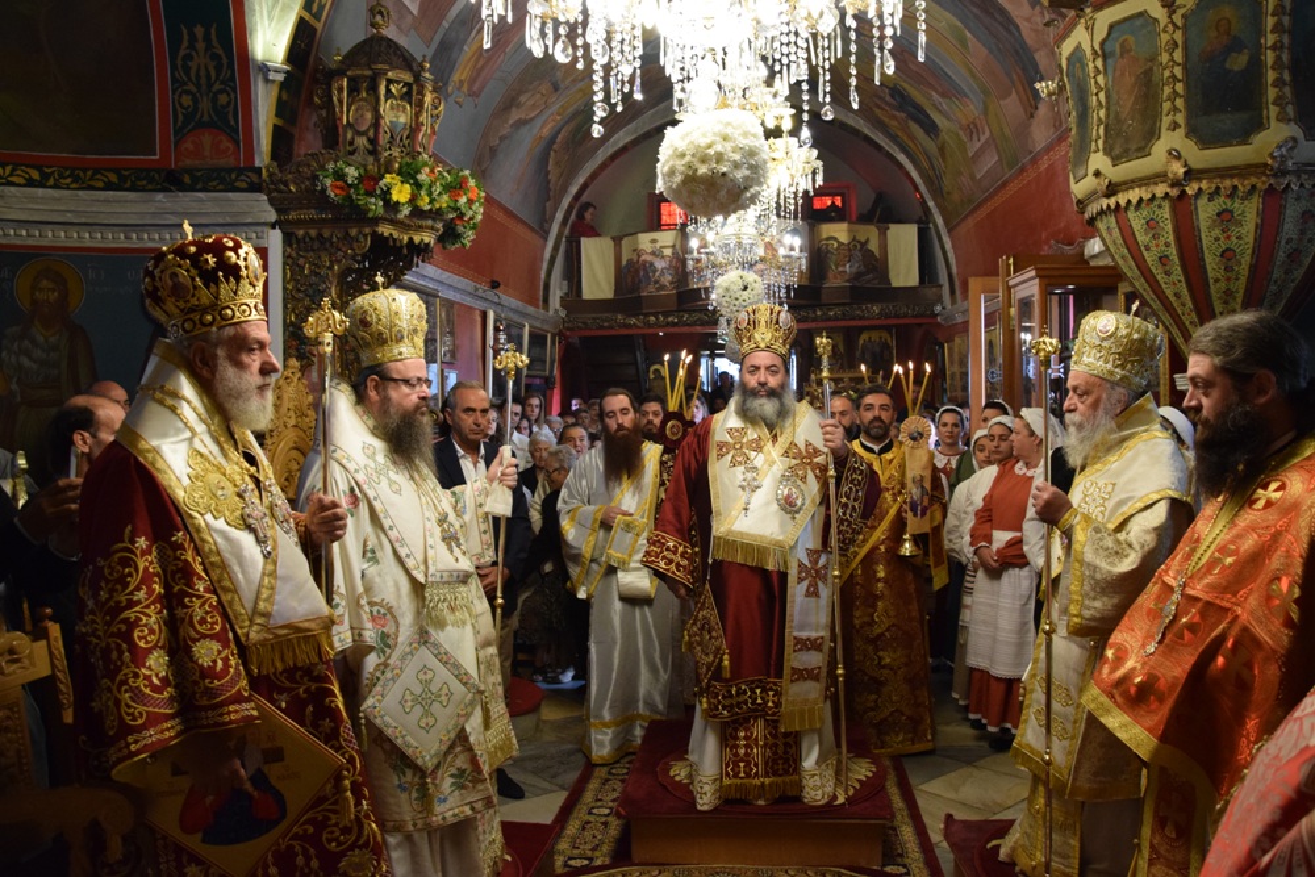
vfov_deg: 25.8
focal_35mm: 52
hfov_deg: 37.8
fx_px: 1918
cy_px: 438
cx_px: 658
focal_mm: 35
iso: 2200
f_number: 7.1
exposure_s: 1/125
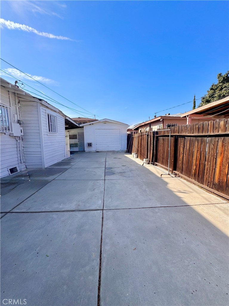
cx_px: 114
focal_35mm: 14
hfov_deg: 85.7
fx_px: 123
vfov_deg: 102.1
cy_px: 153
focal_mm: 2.22
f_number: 2.2
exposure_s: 1/1198
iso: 40
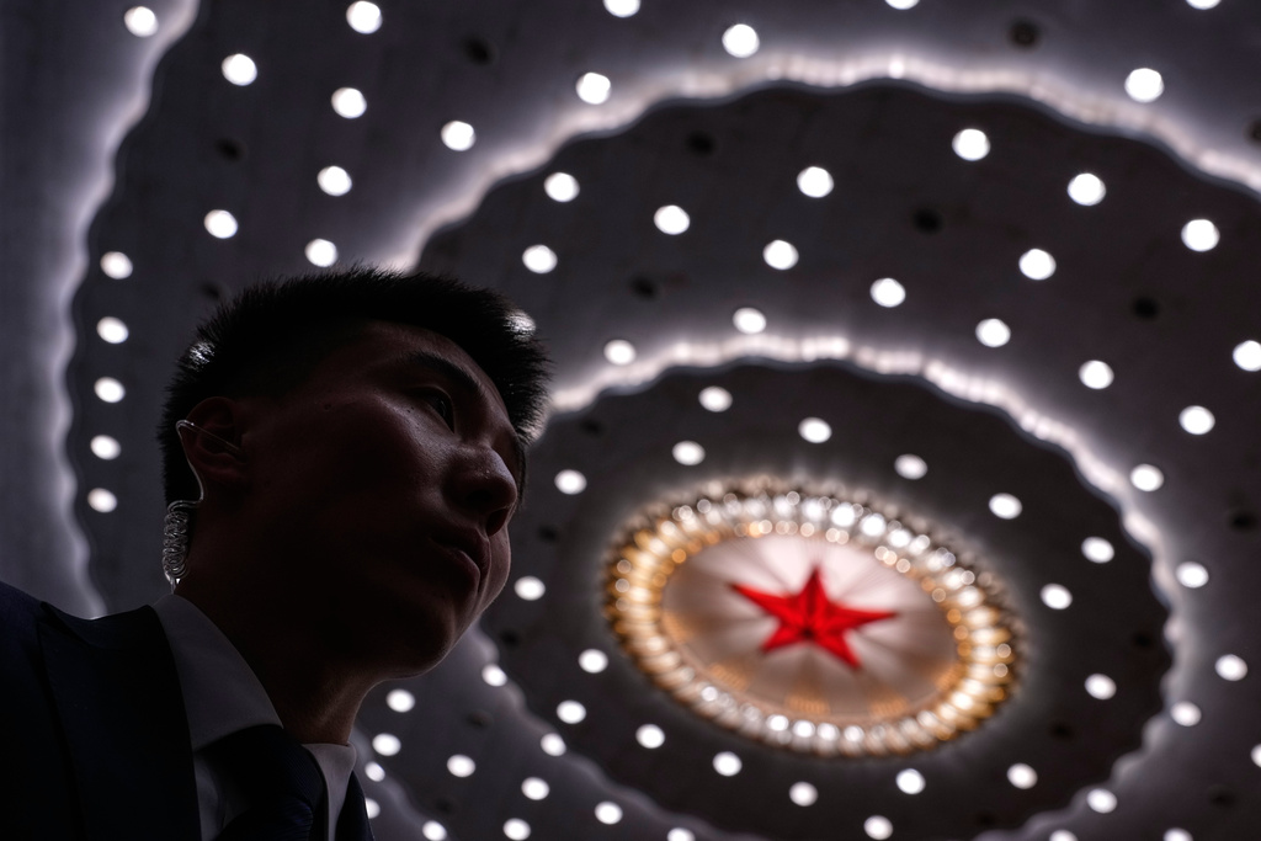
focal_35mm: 50
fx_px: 1752
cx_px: 630
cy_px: 420
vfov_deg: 27.0
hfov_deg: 39.6
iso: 800
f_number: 7.1
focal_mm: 50
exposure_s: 1/100
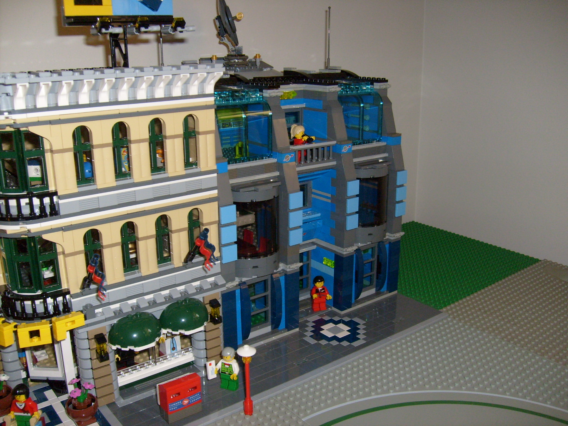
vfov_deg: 40.7
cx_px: 284
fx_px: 574
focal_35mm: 35
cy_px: 213
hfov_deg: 52.6
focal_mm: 5.8
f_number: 2.8
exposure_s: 1/45
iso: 100
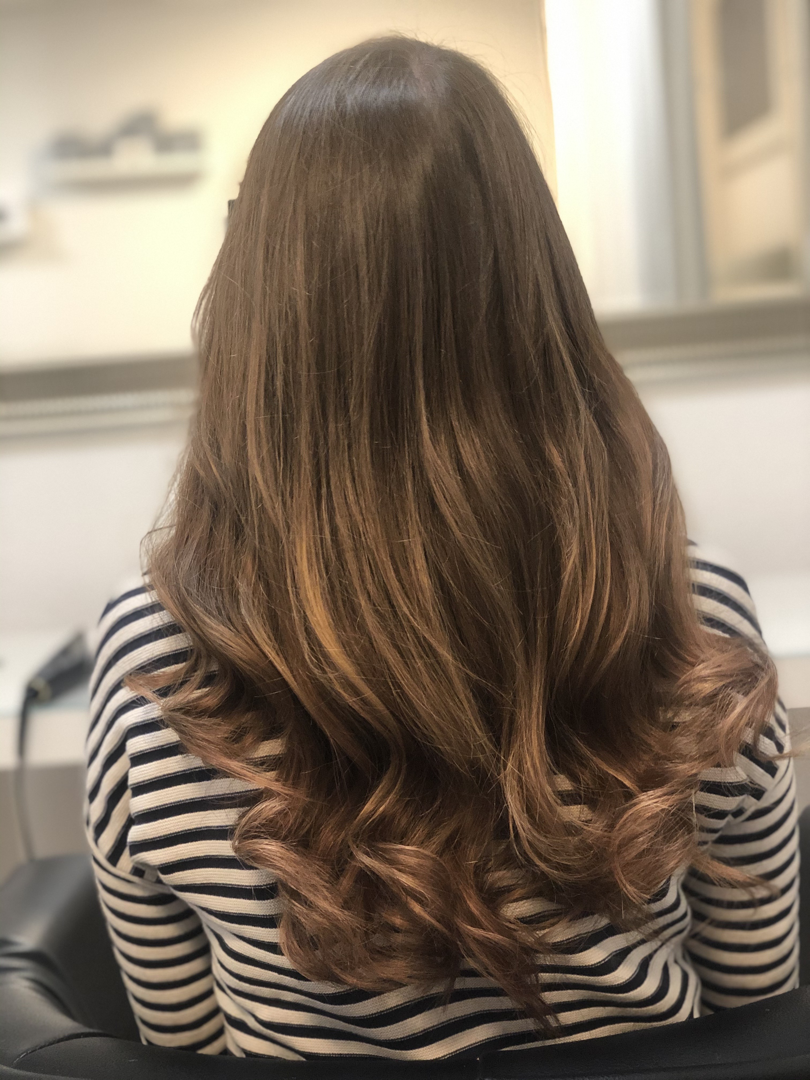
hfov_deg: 28.0
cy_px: 540
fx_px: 1622
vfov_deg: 36.8
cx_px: 405
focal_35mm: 52
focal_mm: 6
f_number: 2.4
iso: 160
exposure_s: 1/26
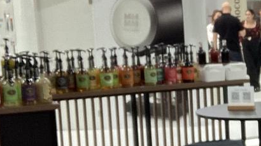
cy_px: 120
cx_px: 318
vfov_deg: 11.1
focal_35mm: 109
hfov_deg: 18.5
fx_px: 754
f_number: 2.2
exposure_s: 1/50
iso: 160
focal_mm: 2.87
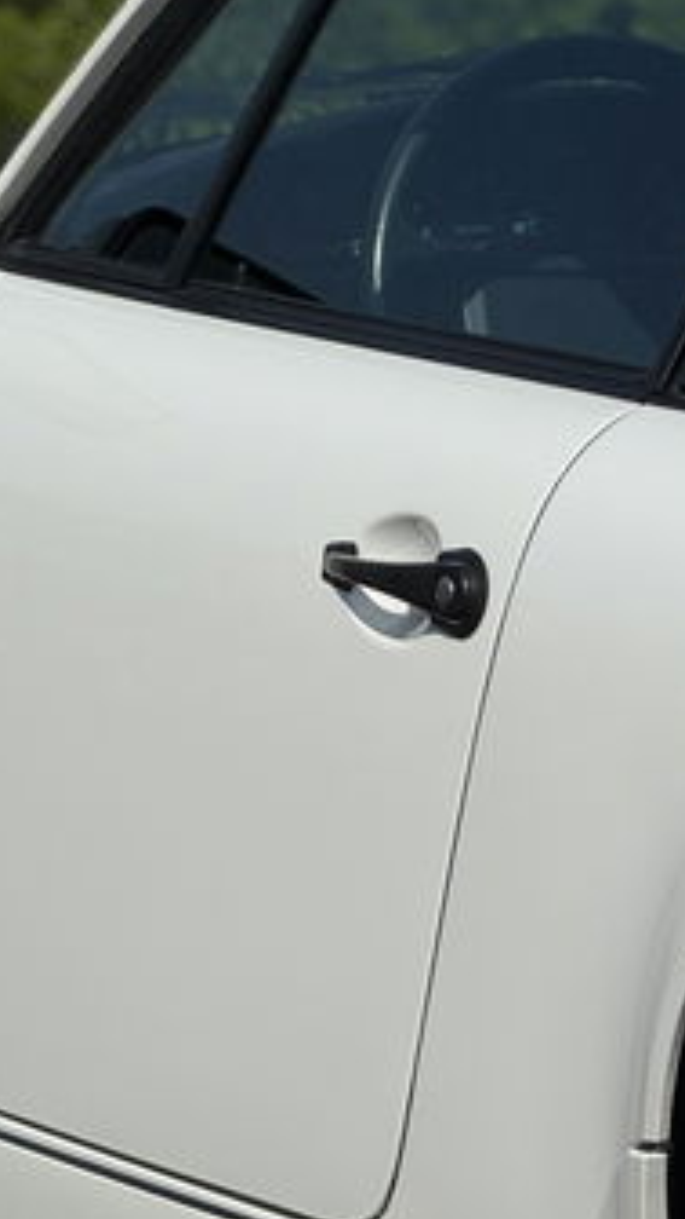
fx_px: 9655
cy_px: 628
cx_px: 384
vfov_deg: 7.2
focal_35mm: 299
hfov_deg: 4.1
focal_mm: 15.66
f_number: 2.8
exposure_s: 1/3509
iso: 40
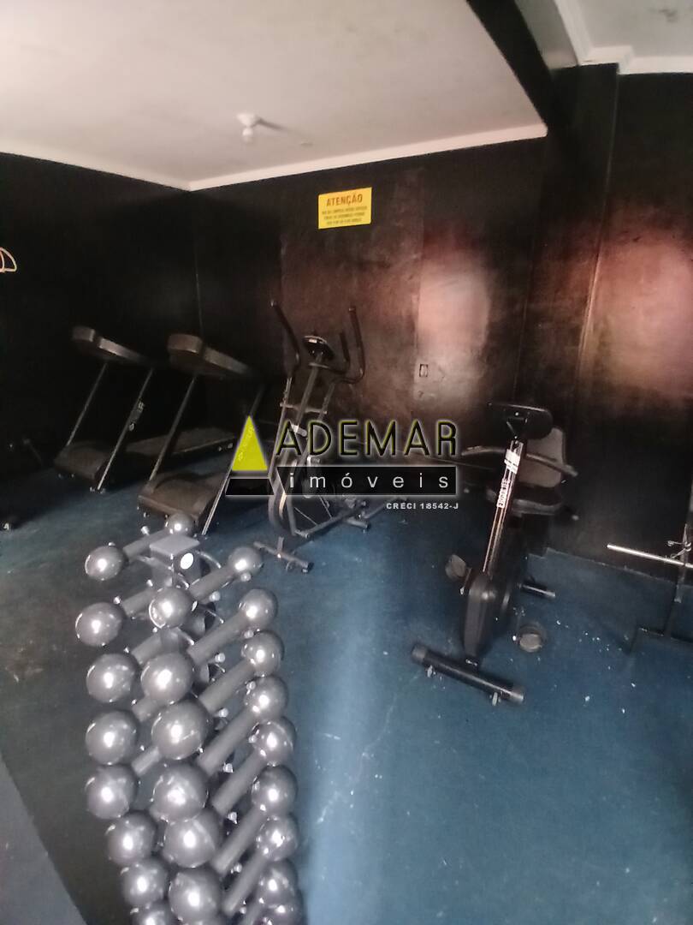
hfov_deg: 74.7
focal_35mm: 17
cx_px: 346
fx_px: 454
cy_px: 462
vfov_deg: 91.0
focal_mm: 1.4
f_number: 2.2
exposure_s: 1/15
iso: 1000
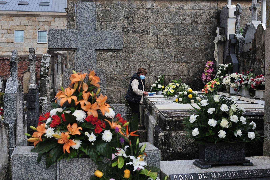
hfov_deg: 39.6
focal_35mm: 50
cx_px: 135
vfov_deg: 27.0
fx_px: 375
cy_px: 90
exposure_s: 1/1600
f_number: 7.1
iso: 500
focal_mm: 50
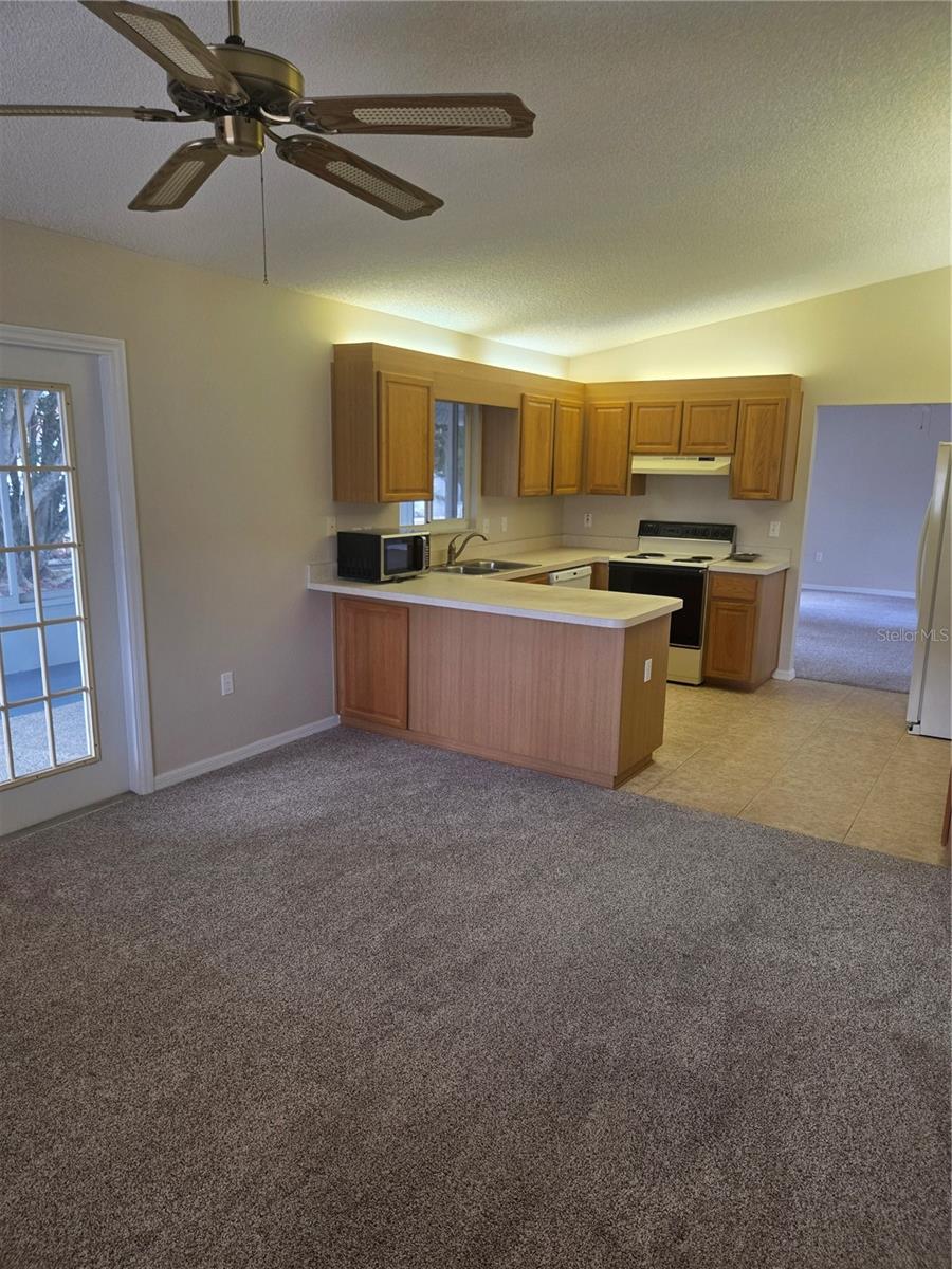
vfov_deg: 73.9
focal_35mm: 23
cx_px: 476
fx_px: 843
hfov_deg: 58.9
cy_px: 634
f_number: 1.8
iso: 200
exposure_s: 1/120
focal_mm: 5.4
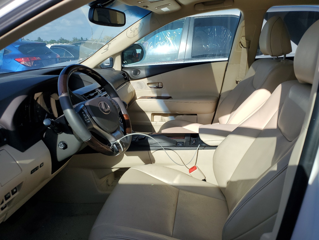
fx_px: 240
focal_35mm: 26
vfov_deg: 53.1
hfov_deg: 67.3
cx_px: 160
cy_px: 120
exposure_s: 1/2500
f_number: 1.5
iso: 50
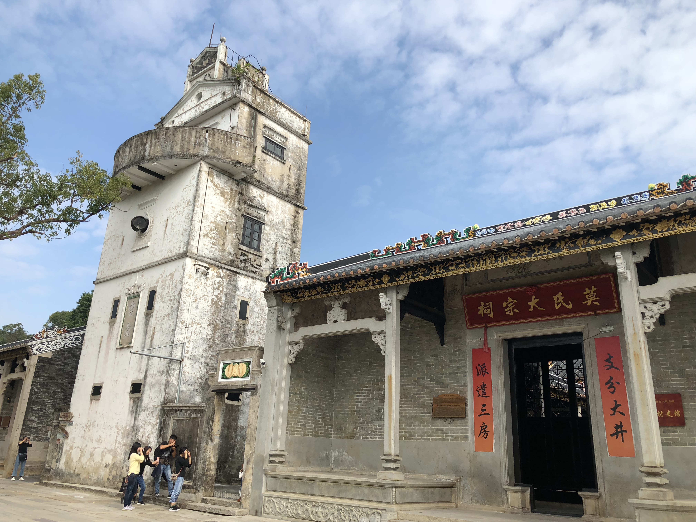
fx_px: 583
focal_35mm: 29
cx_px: 348
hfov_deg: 61.7
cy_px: 261
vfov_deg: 48.2
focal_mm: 3.99
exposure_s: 1/1600
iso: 20
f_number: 1.8
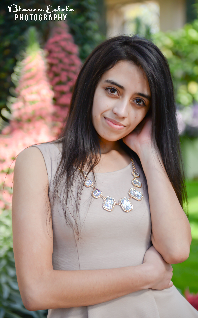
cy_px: 159
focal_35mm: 72
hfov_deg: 18.1
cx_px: 103
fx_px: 622
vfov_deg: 28.6
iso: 50
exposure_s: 1/125
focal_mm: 70
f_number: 2.8
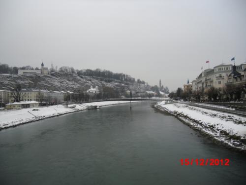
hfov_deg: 65.3
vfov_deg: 51.4
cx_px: 123
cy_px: 92
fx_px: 192
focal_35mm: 27
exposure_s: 1/250
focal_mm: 4.9
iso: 100
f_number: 3.2
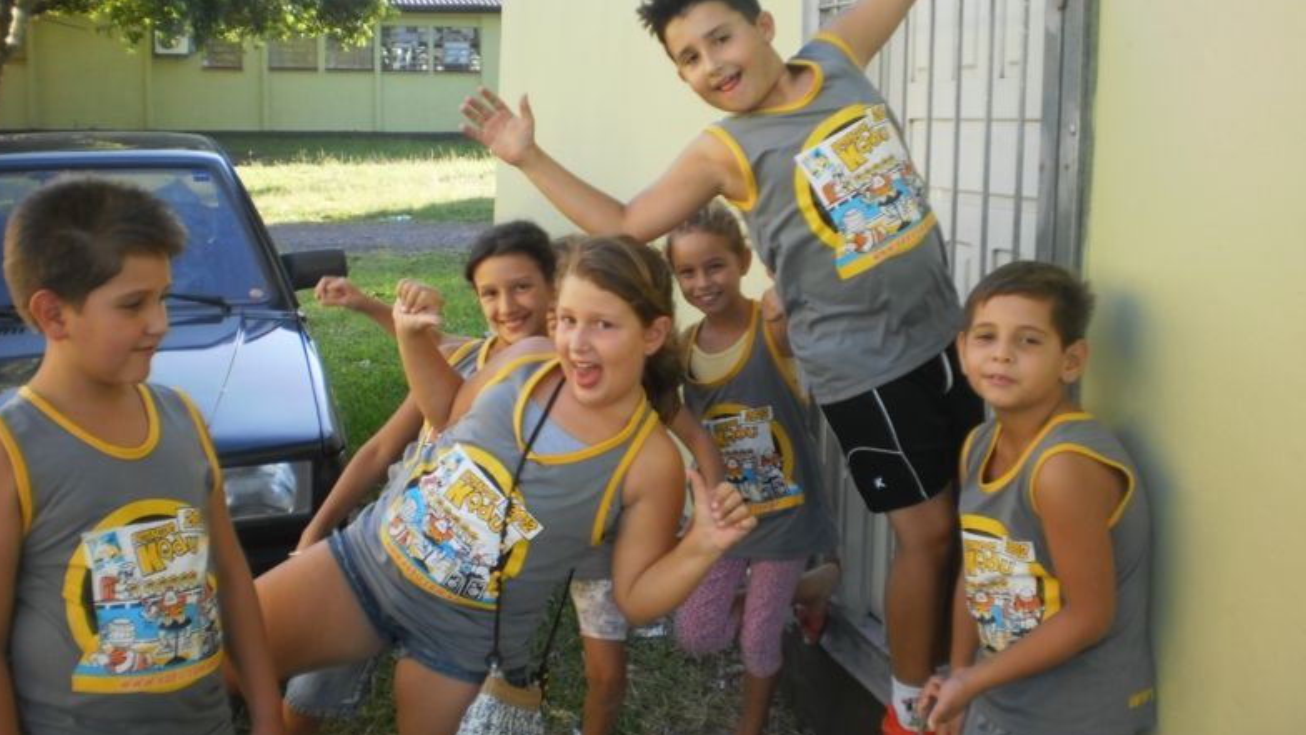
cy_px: 298
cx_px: 645
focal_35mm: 40
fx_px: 1385
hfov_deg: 50.5
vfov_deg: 29.6
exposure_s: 1/125
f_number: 3.1
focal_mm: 6.3
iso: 100
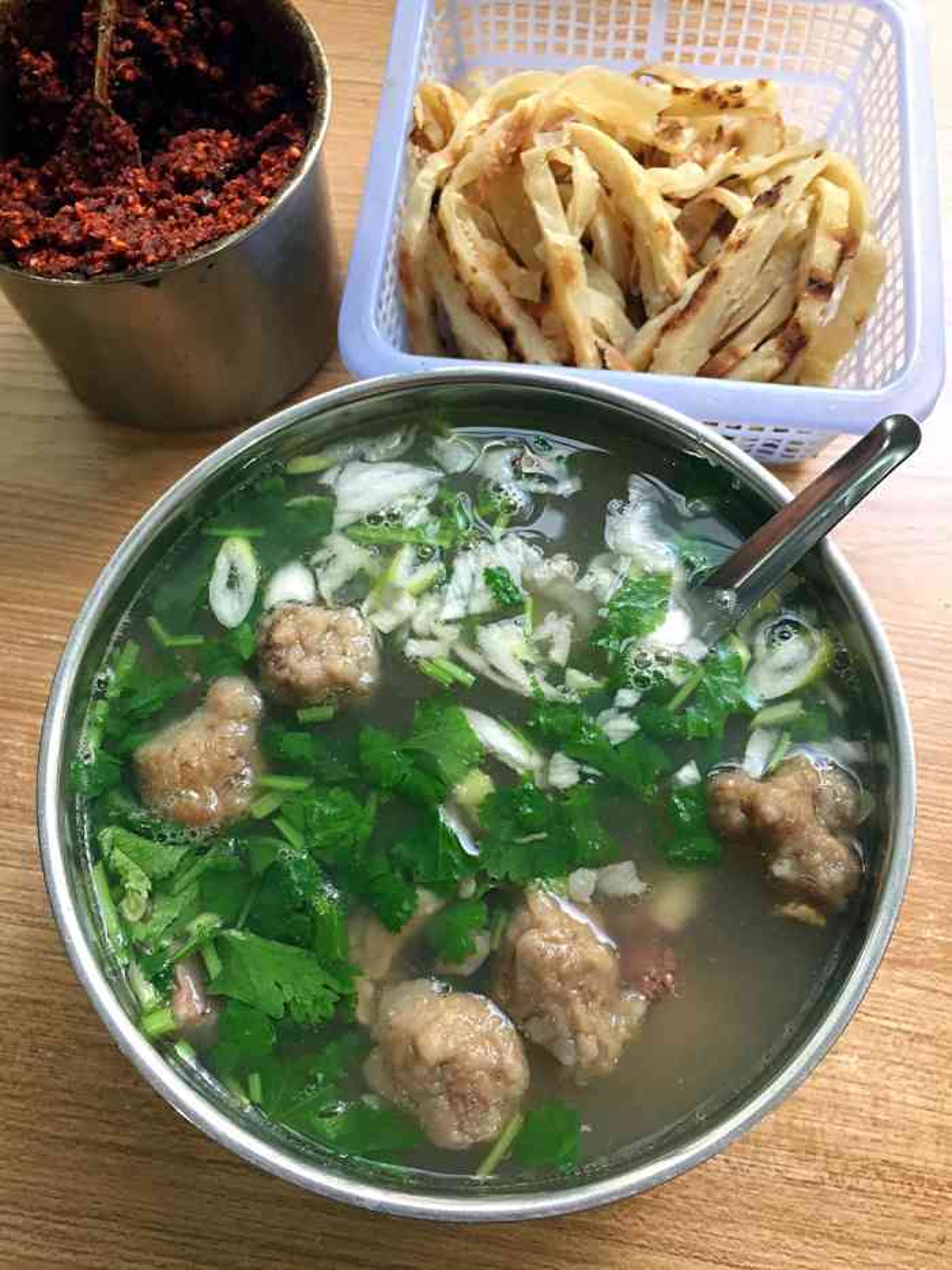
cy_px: 635
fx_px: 1063
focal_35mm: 29
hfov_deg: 48.2
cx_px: 476
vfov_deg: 61.7
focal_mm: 4.15
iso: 100
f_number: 2.2
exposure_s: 1/33
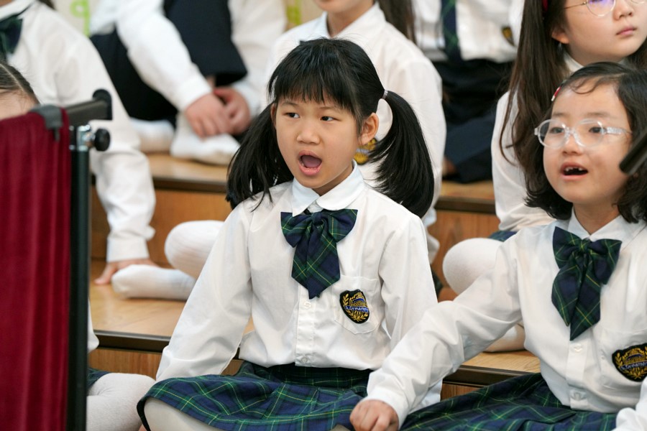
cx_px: 324
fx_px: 3594
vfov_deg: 6.9
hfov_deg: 10.3
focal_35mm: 200
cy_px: 216
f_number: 4
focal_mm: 200
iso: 2500
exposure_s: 1/250
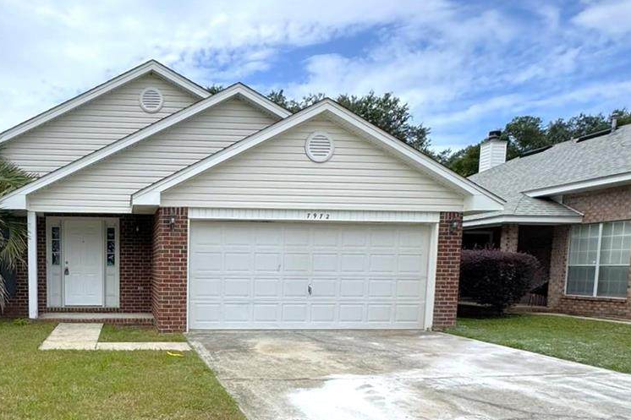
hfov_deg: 59.0
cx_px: 166
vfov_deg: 42.0
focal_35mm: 30
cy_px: 325
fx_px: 526
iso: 50
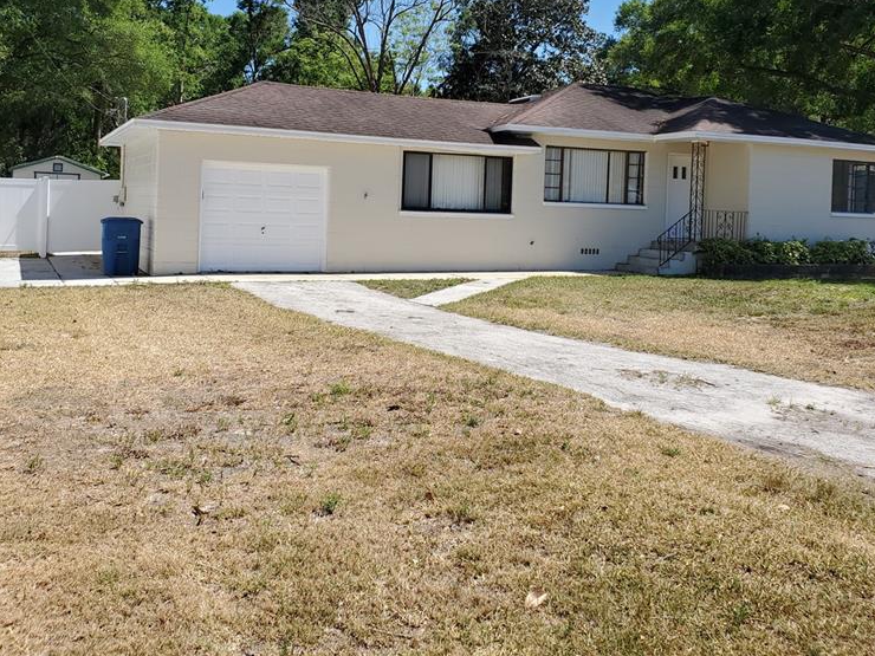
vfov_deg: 39.1
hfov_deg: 51.4
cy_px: 203
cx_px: 432
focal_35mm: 36
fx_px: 910
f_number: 2.4
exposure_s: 1/1205
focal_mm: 4.3
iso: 50
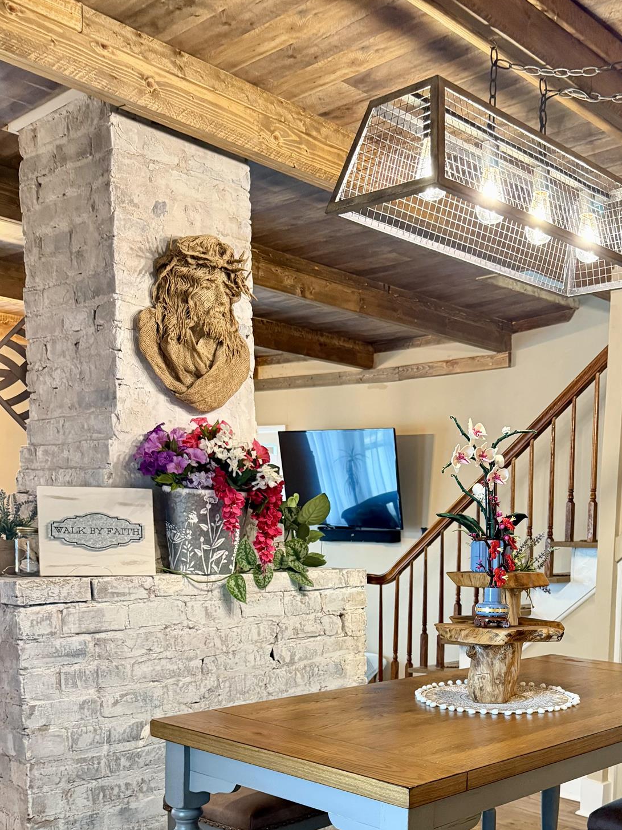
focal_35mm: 38
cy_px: 643
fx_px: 911
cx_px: 483
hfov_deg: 36.6
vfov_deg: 46.8
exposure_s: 1/40
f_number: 1.78
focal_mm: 6.76
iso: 640
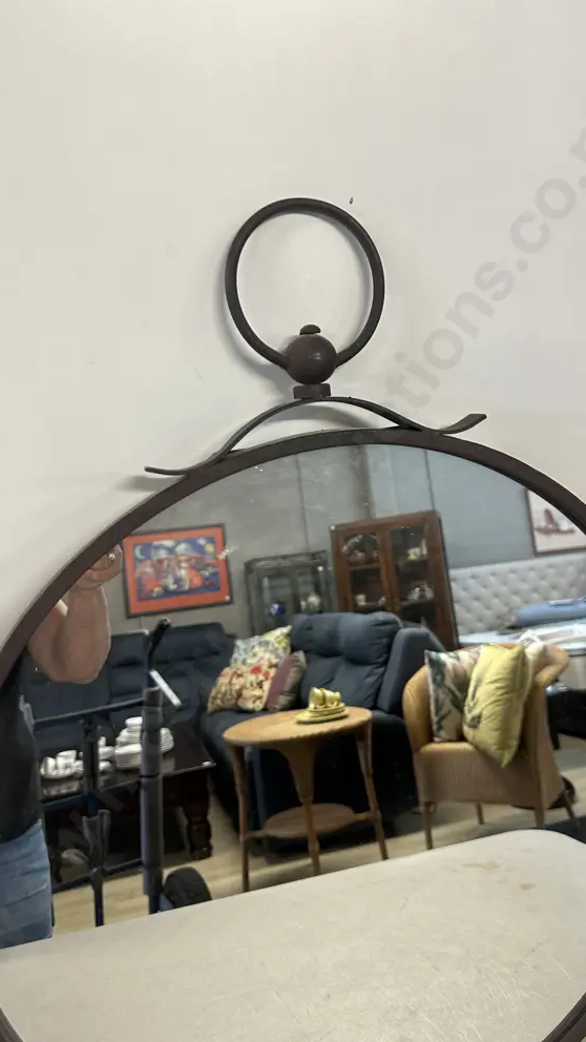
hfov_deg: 42.9
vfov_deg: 69.9
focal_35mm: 27
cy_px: 533
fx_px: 746
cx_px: 305
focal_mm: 6.86
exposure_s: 1/100
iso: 200
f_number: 1.78
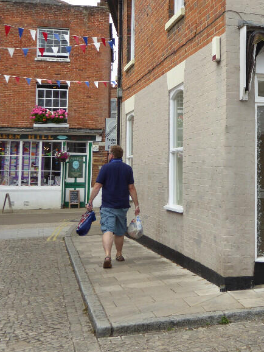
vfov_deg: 31.0
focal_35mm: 62
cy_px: 132
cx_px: 269
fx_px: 630
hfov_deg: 22.7
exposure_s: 1/500
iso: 100
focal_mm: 6.3
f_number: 3.7
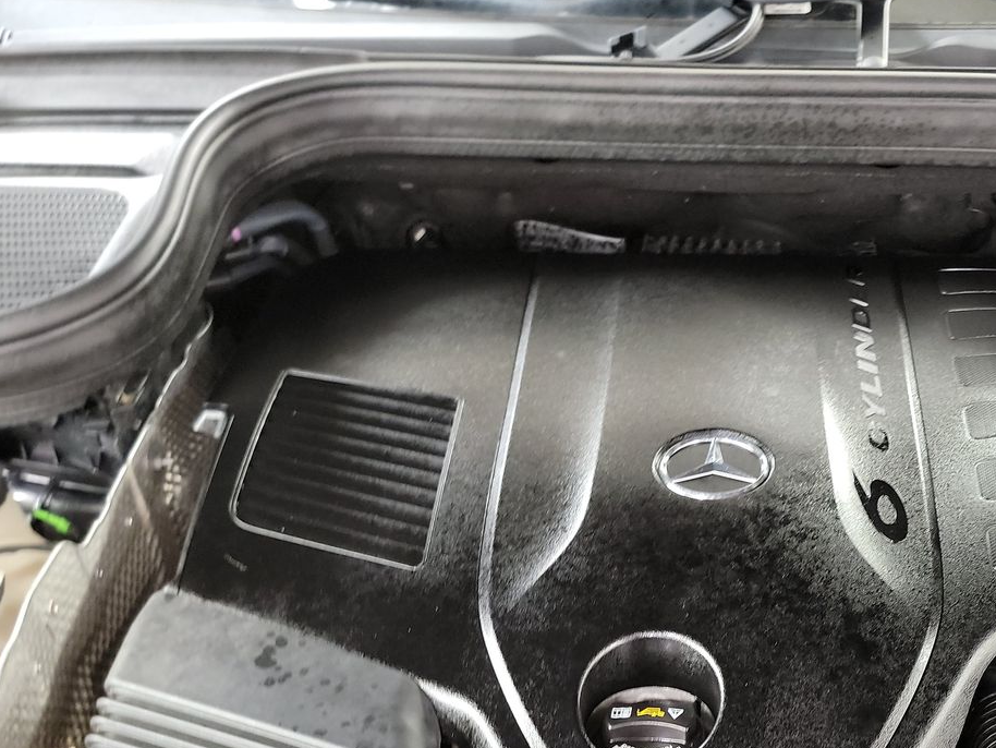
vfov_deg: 33.0
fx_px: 1209
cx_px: 712
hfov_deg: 43.7
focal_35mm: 42
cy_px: 641
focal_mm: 6.7
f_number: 1.8
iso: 818
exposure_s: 1/14
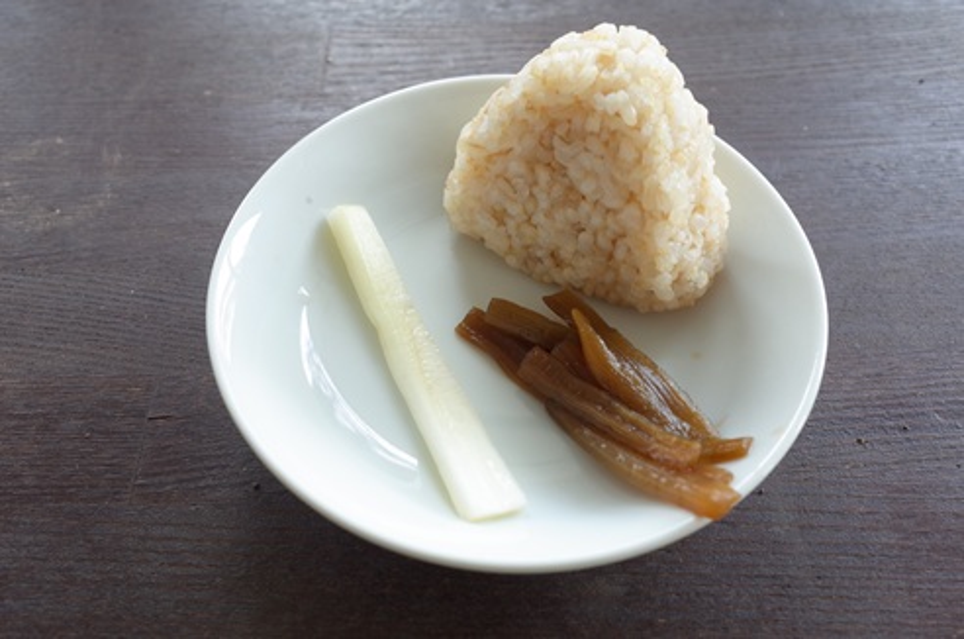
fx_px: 748
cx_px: 482
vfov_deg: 46.2
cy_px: 320
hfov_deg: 65.6
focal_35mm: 28
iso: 200
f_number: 5.6
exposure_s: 1/30
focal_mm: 18.3
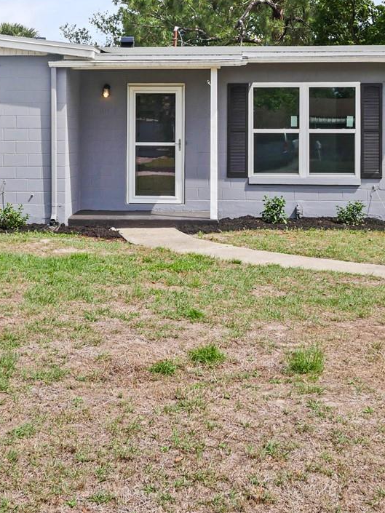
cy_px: 127
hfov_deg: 24.8
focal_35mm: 59
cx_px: 164
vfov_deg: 32.1
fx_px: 875
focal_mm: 13
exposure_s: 1/400
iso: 200
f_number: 8
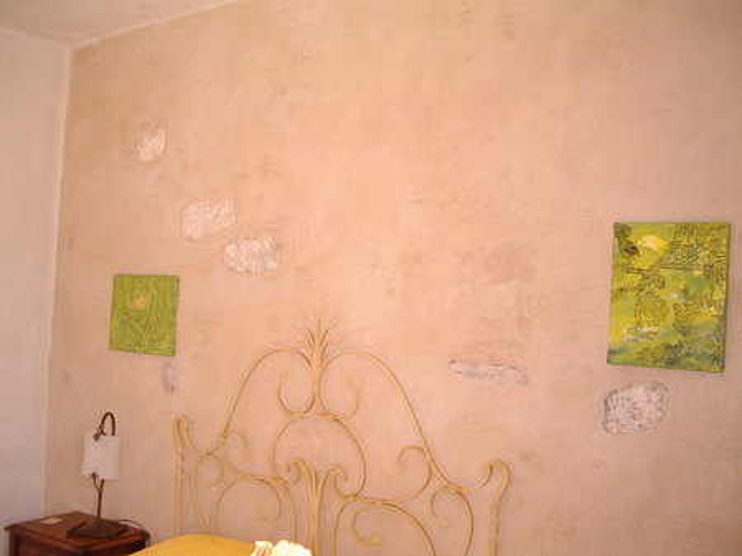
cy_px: 278
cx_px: 371
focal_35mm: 38
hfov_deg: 49.0
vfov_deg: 37.7
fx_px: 814
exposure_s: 1/60
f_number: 2.6
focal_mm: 5.8
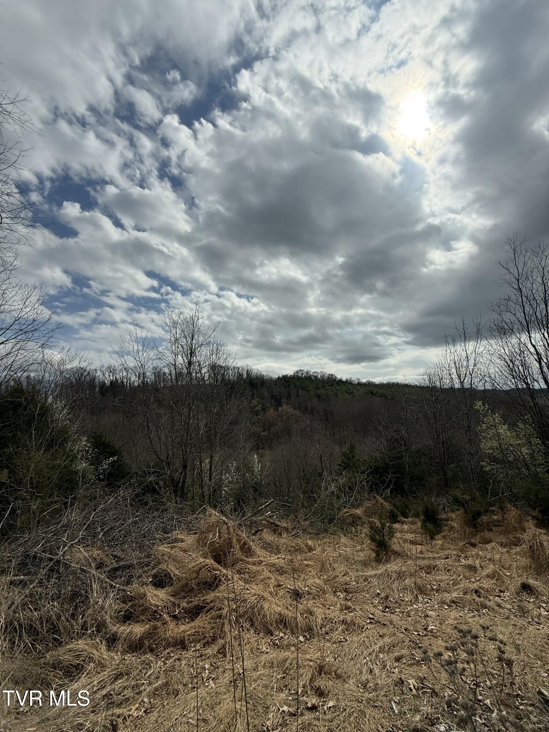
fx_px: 296
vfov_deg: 102.1
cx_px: 274
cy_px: 366
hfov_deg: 85.7
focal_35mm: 14
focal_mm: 2.22
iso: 50
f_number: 2.2
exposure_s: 1/6173
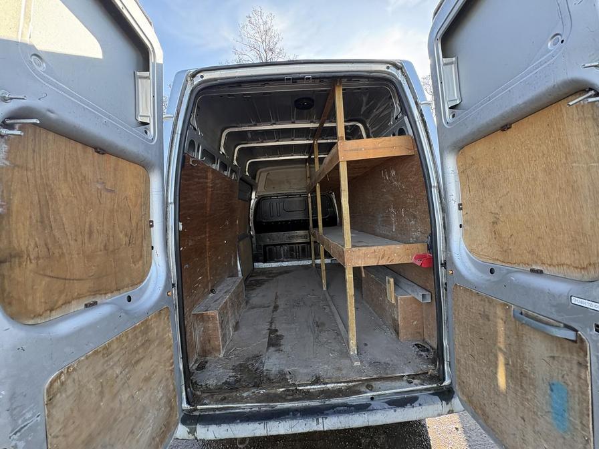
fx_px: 242
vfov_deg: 85.7
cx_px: 300
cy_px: 224
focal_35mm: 14
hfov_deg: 102.1
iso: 125
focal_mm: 2.22
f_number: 2.2
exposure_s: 1/136
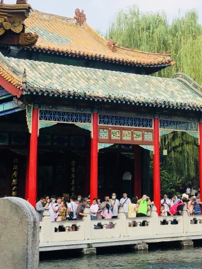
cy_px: 74
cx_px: 137
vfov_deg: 24.5
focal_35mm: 79
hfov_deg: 18.6
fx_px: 614
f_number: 1.8
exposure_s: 1/1715
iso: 20
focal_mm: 3.99
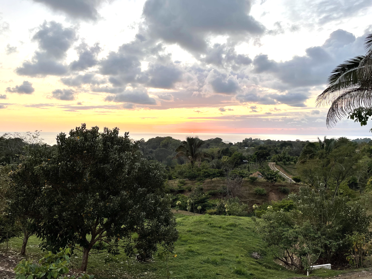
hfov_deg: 67.3
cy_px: 140
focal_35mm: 26
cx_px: 186
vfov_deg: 53.1
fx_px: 279
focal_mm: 4.2
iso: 32
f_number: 1.6
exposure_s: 1/134
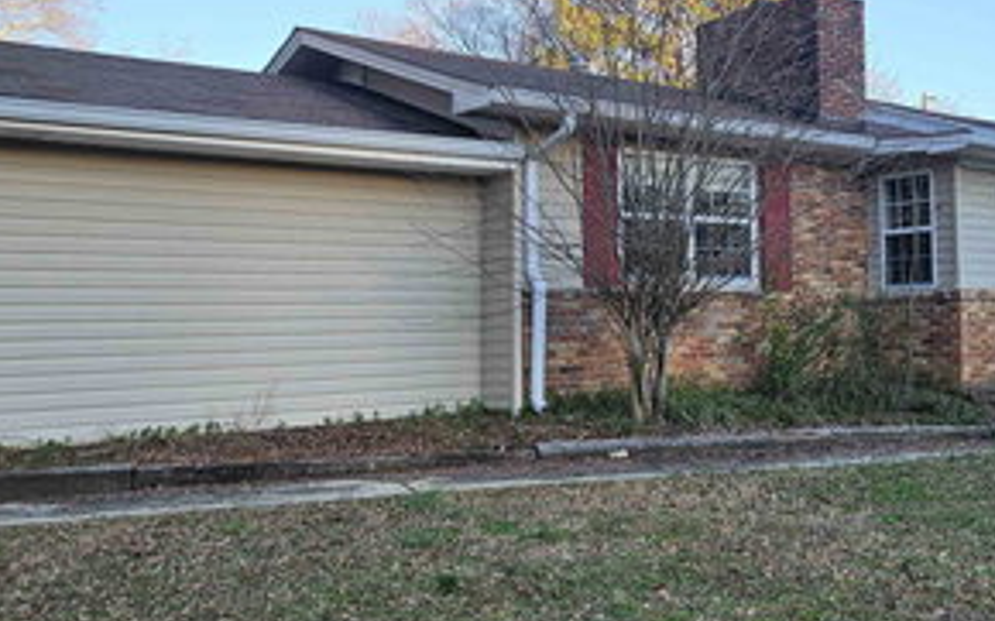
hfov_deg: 44.8
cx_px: 734
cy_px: 226
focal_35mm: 43
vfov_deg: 29.7
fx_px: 1166
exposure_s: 1/719
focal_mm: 5.4
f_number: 1.8
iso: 80
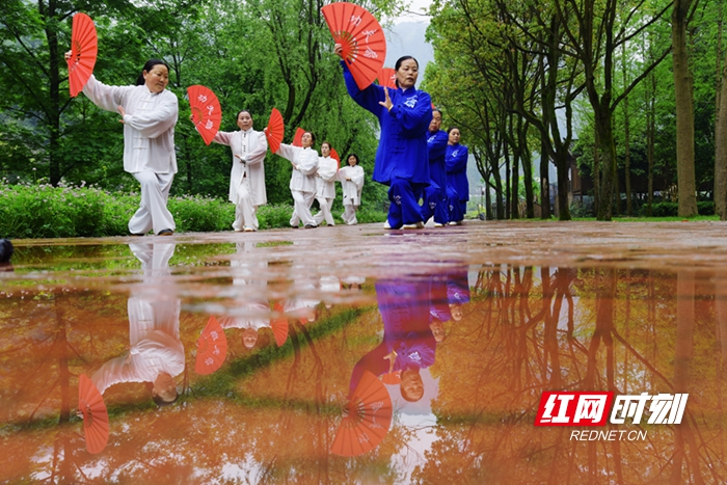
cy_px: 242
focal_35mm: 44
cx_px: 364
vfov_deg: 30.5
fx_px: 889
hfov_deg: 44.5
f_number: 5.6
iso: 125
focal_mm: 44
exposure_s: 1/160
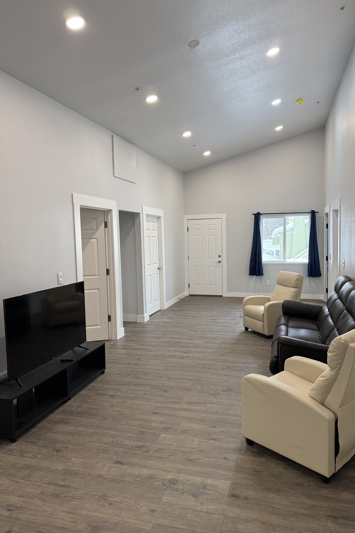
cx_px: 189
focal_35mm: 25
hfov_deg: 51.3
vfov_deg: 71.5
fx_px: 370
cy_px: 266
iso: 250
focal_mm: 6.76
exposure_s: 1/120
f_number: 1.78
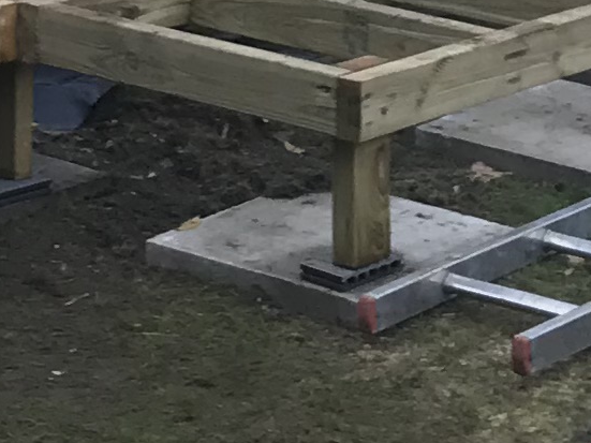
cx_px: 62
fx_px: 3499
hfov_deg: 9.6
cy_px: -572
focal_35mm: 205
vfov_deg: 6.9
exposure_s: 1/95
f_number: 1.8
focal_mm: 3.99
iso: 32
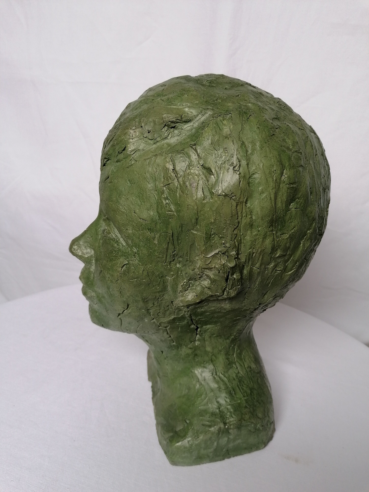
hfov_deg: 51.4
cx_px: 184
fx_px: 384
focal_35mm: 27
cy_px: 246
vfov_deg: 65.3
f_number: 1.8
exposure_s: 1/100
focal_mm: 4.75
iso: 80
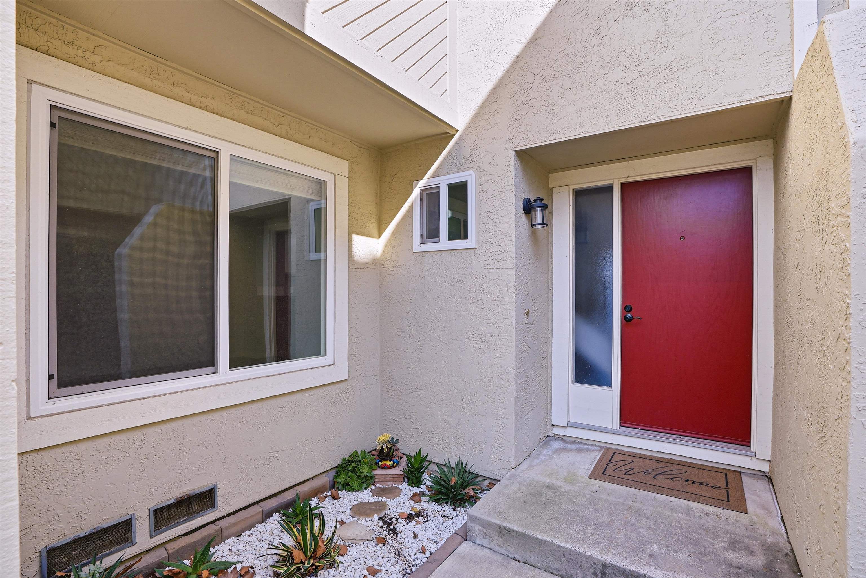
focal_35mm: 16
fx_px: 385
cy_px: 289
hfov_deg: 96.7
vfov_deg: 73.8
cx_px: 433
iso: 250
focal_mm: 16
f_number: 8
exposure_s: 1/2000
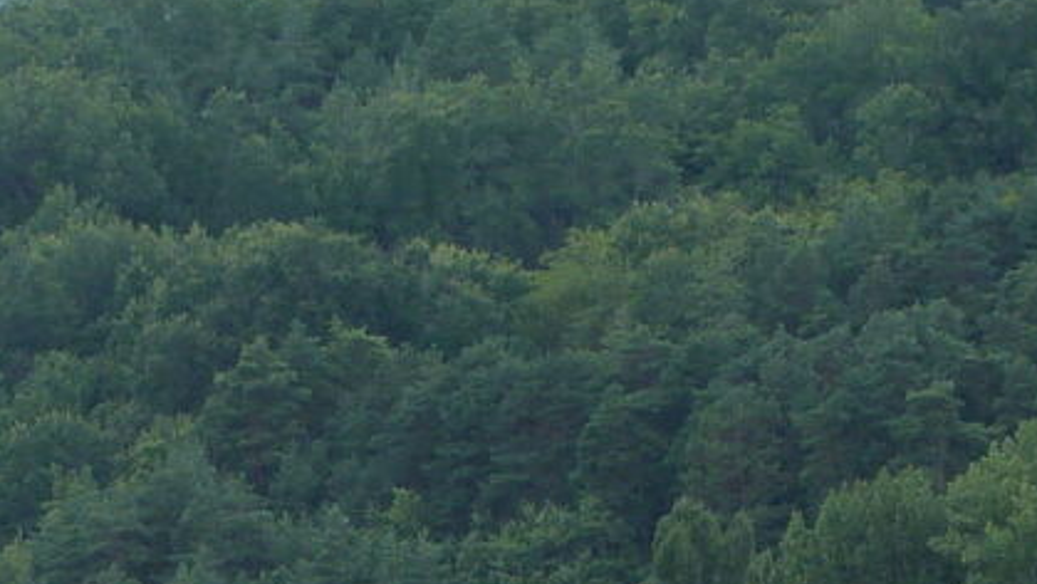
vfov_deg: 1.7
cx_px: 35
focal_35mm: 736
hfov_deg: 2.9
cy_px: 859
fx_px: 20244
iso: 100
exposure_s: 1/200
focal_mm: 31.9
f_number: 4
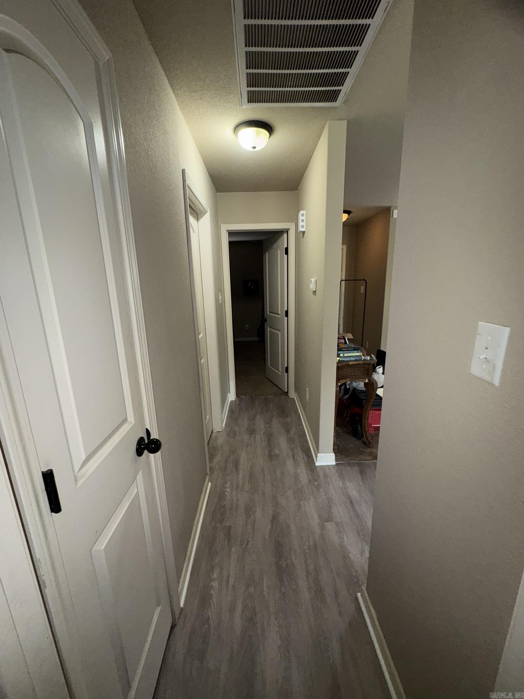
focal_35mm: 14
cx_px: 262
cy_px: 350
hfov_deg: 85.7
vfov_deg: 102.1
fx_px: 283
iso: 100
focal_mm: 2.22
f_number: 2.2
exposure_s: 1/60
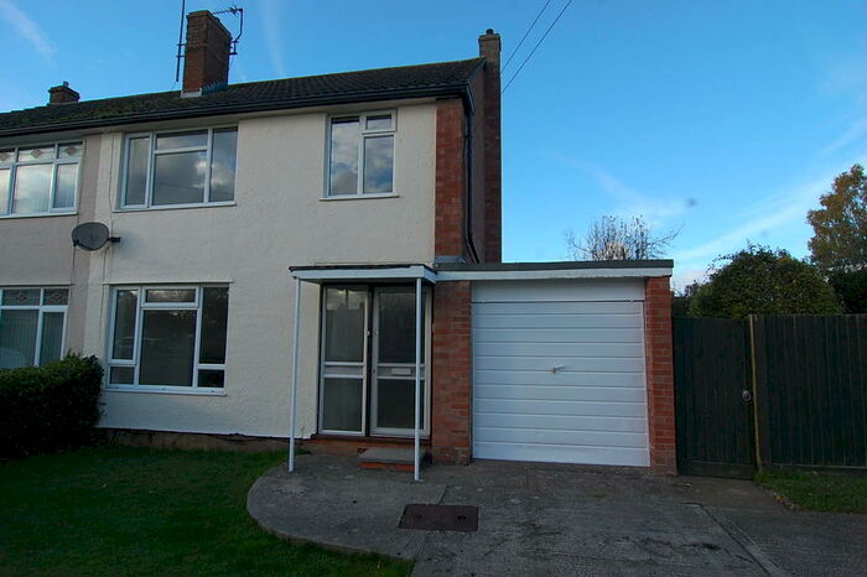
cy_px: 288
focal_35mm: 18
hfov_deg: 90.0
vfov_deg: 67.3
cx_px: 434
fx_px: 433
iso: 400
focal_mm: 12
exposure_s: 1/250
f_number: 8
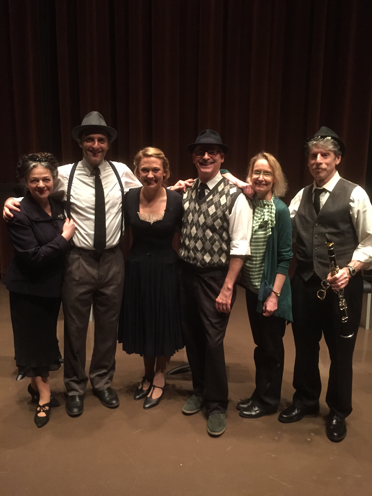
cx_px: 186
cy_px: 248
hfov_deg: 48.2
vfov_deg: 61.7
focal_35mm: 29
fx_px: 416
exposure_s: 1/15
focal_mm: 4.15
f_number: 2.2
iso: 250
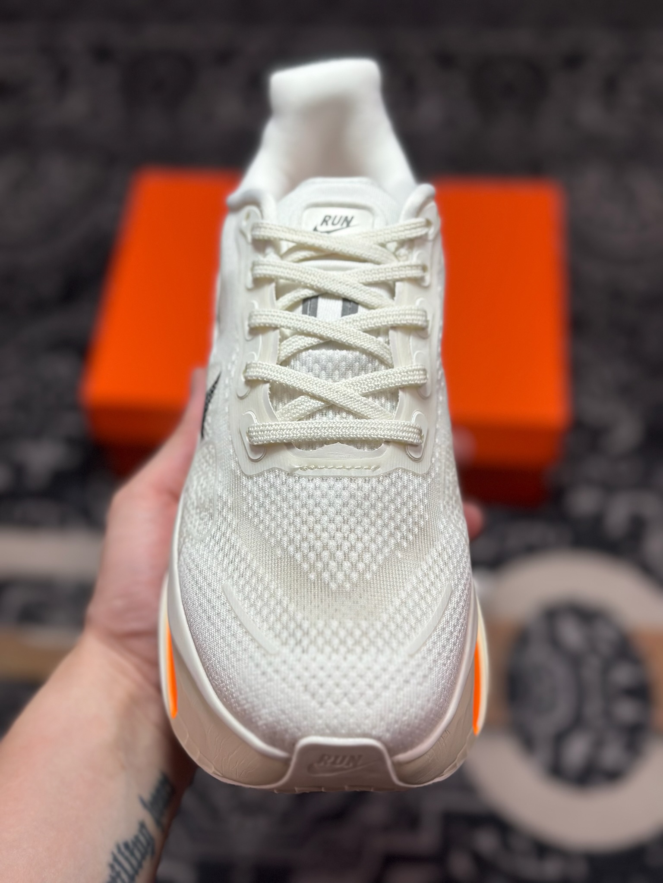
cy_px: 442
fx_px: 1226
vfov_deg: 39.7
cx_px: 332
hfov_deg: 30.3
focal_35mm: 48
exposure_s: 1/2203
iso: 100
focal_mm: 6.86
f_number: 1.78
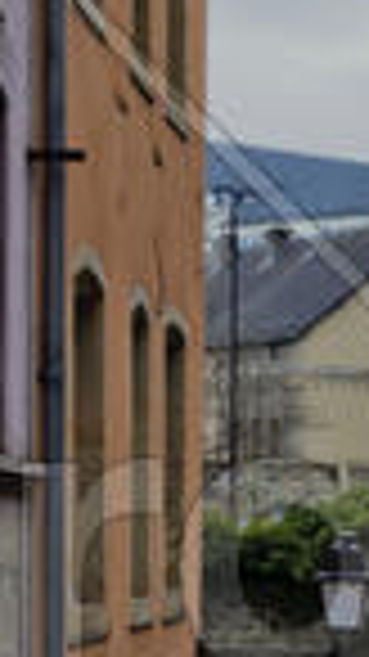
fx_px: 3048
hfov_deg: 6.8
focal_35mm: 175
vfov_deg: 12.2
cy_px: 572
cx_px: 646
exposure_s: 1/60
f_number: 4
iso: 500
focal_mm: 28
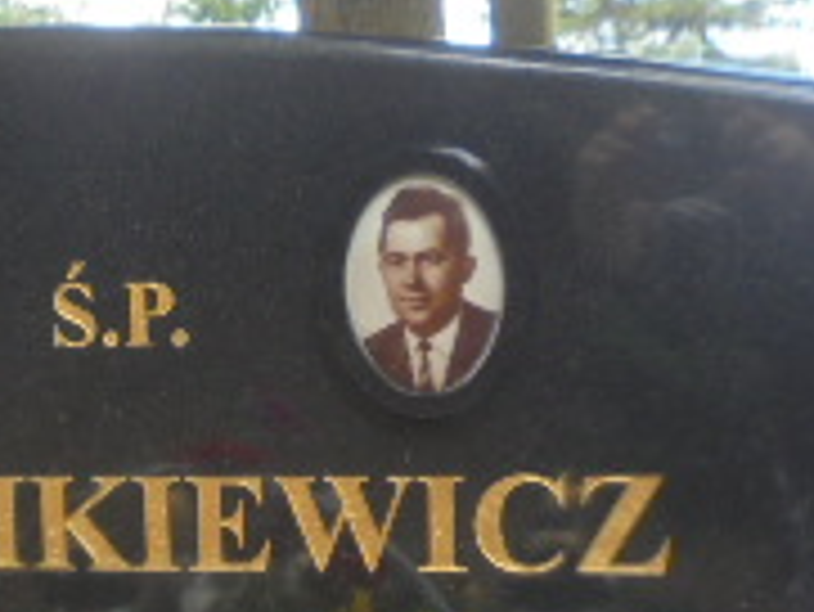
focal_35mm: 92
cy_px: 284
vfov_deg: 16.1
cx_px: 202
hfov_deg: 21.1
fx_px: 2165
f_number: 3.5
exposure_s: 1/50
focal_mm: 4.6
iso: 100
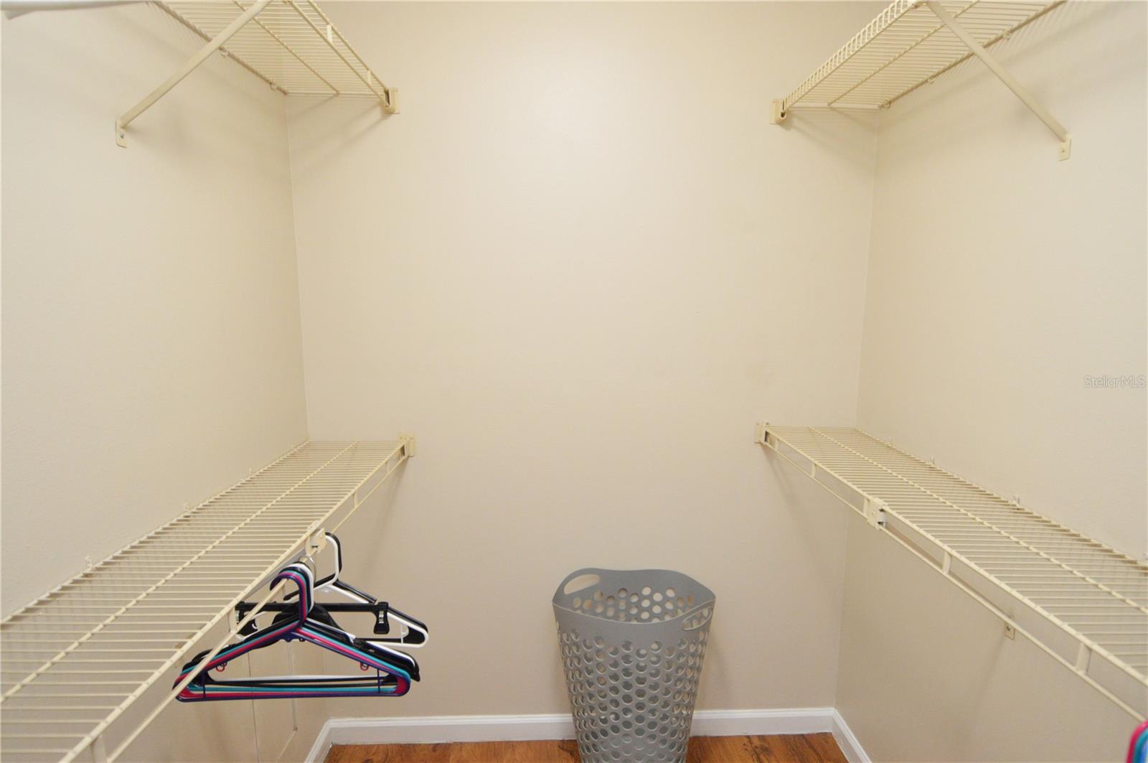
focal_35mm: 18
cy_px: 382
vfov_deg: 67.3
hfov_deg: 90.1
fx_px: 573
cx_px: 574
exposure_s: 1/60
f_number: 4
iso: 1000
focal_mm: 12
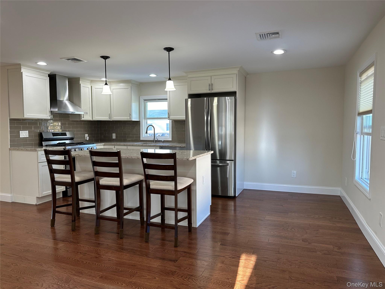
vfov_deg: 56.8
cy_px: 144
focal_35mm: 24
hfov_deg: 71.6
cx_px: 192
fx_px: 267
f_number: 1.78
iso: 125
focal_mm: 6.86
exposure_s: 1/120
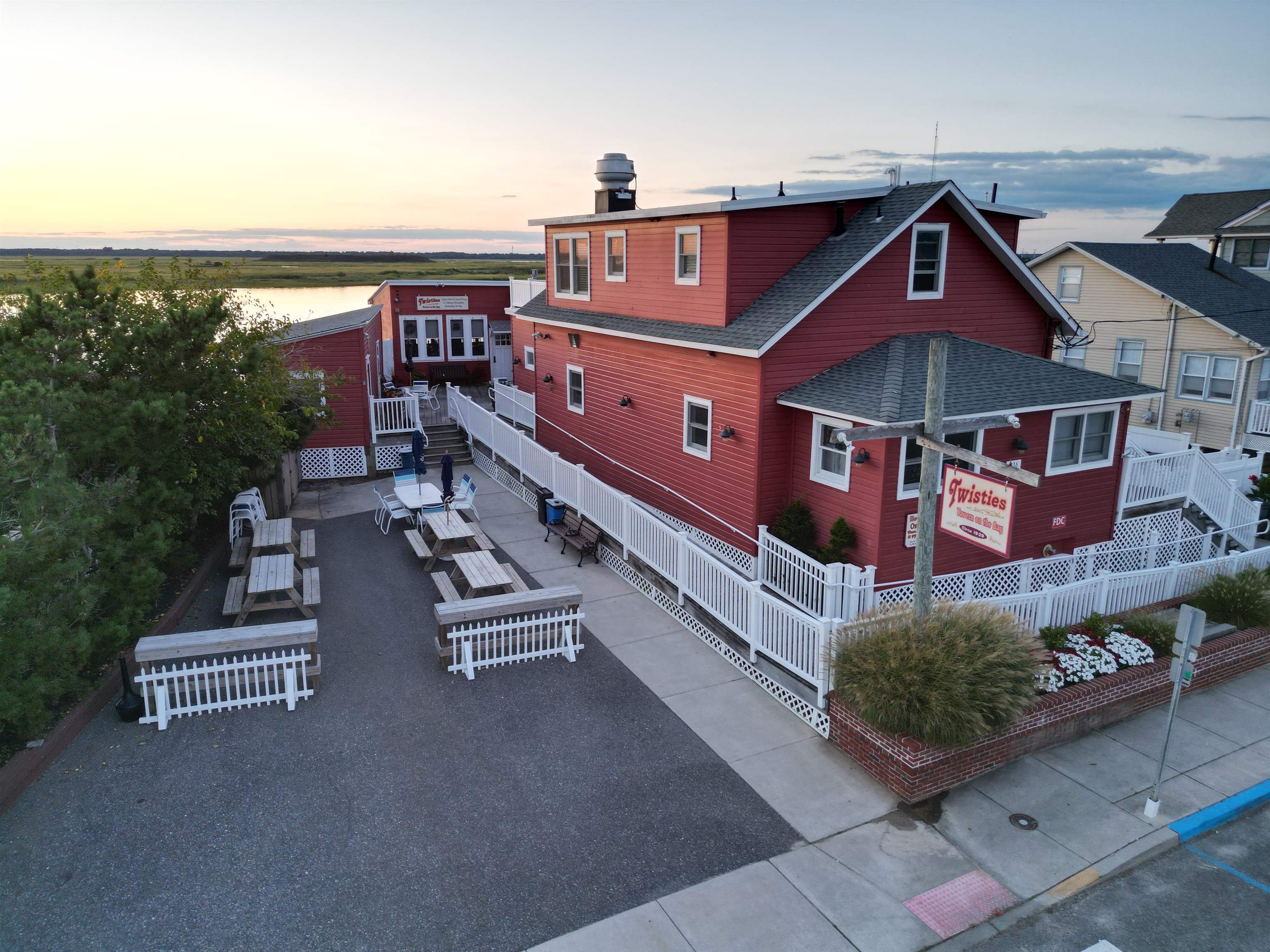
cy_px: 476
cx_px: 635
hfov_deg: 71.6
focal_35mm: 24
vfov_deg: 56.8
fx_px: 881
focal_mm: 6.72
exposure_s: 1/50
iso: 100
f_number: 1.7
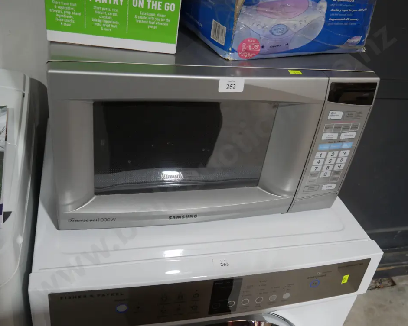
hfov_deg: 52.8
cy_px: 166
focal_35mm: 34
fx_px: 411
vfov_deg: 43.4
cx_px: 213
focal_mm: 16
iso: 400
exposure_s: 1/60
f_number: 3.6
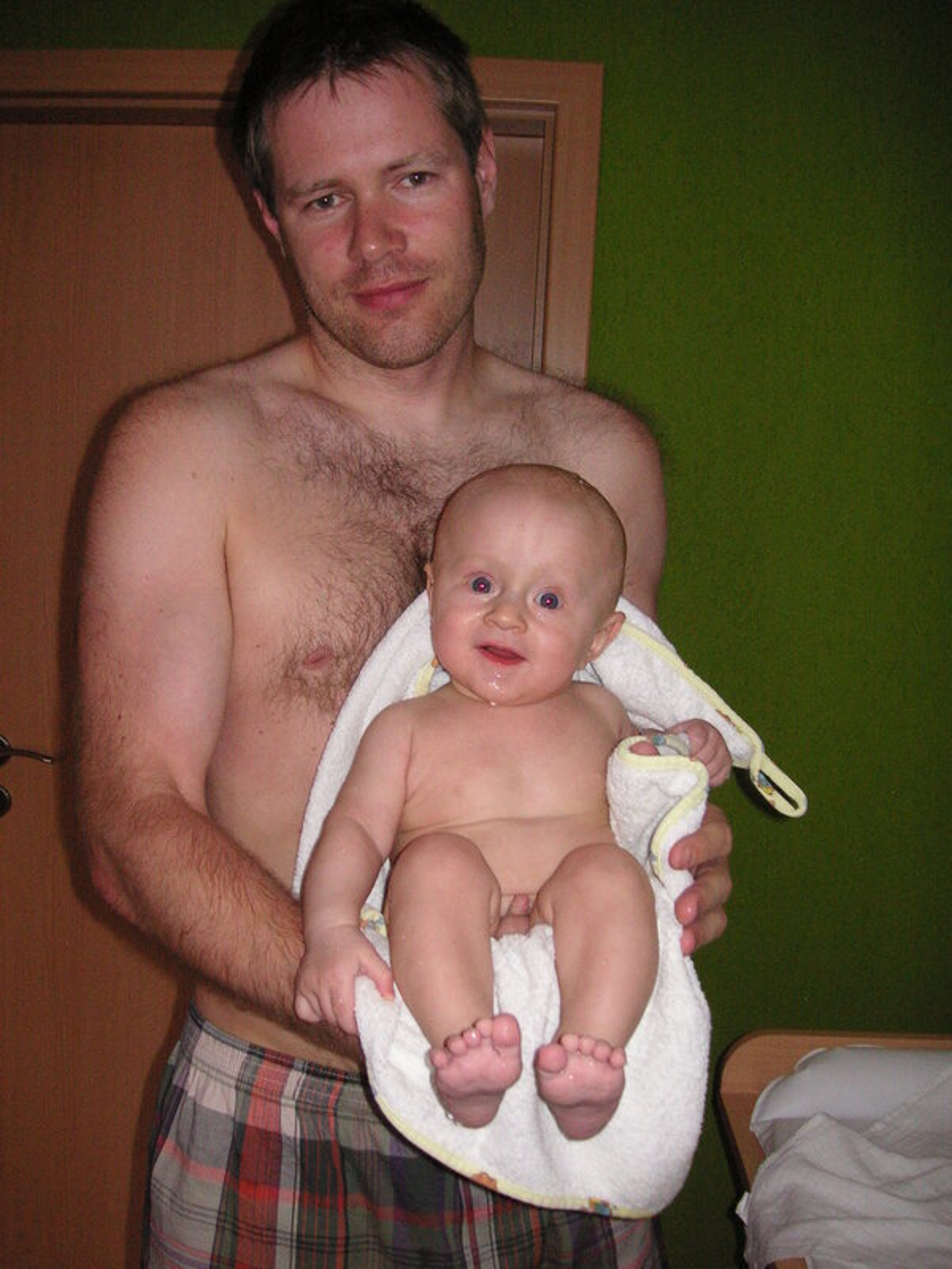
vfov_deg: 50.1
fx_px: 1357
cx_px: 476
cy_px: 634
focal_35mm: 37
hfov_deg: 38.7
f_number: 2.8
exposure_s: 1/45
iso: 160
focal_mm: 6.1
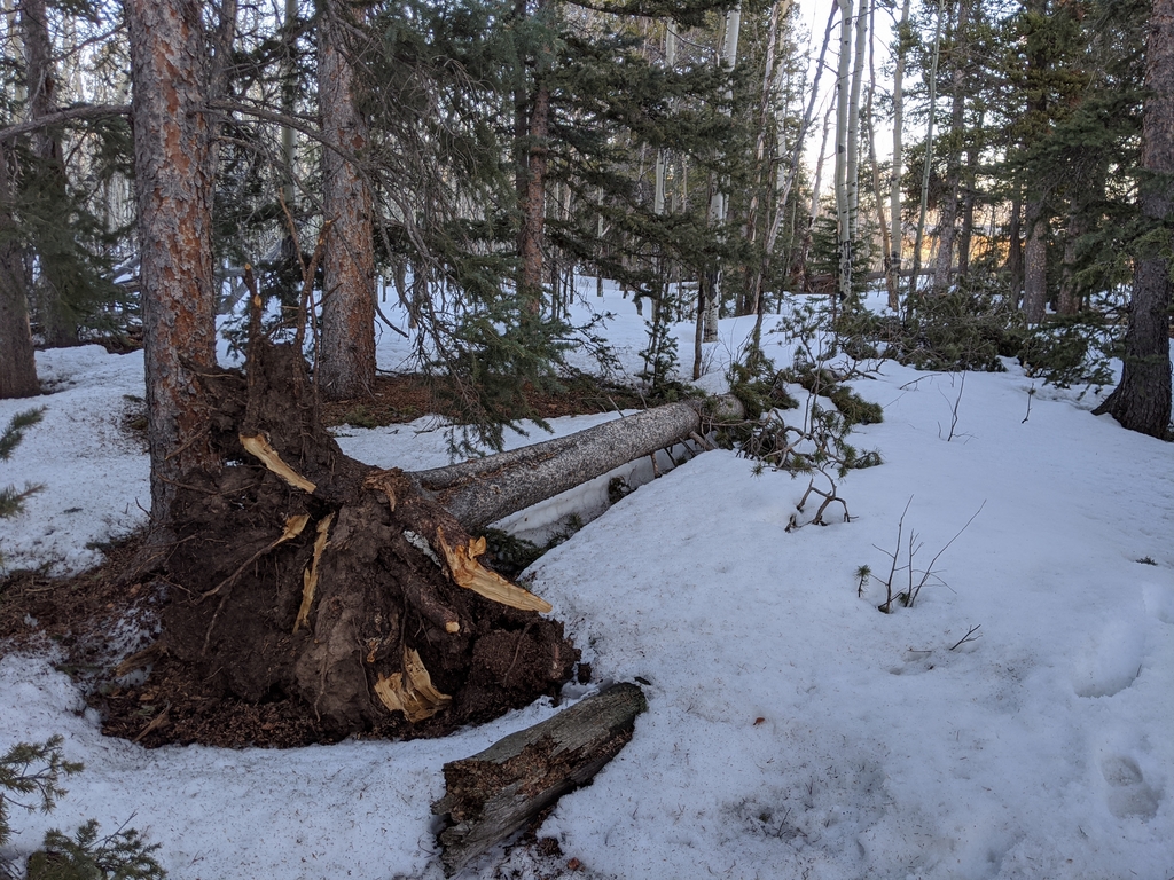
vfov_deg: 51.4
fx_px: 916
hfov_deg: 65.3
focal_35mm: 27
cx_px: 587
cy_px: 440
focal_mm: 4.44
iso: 52
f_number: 1.8
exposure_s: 1/105
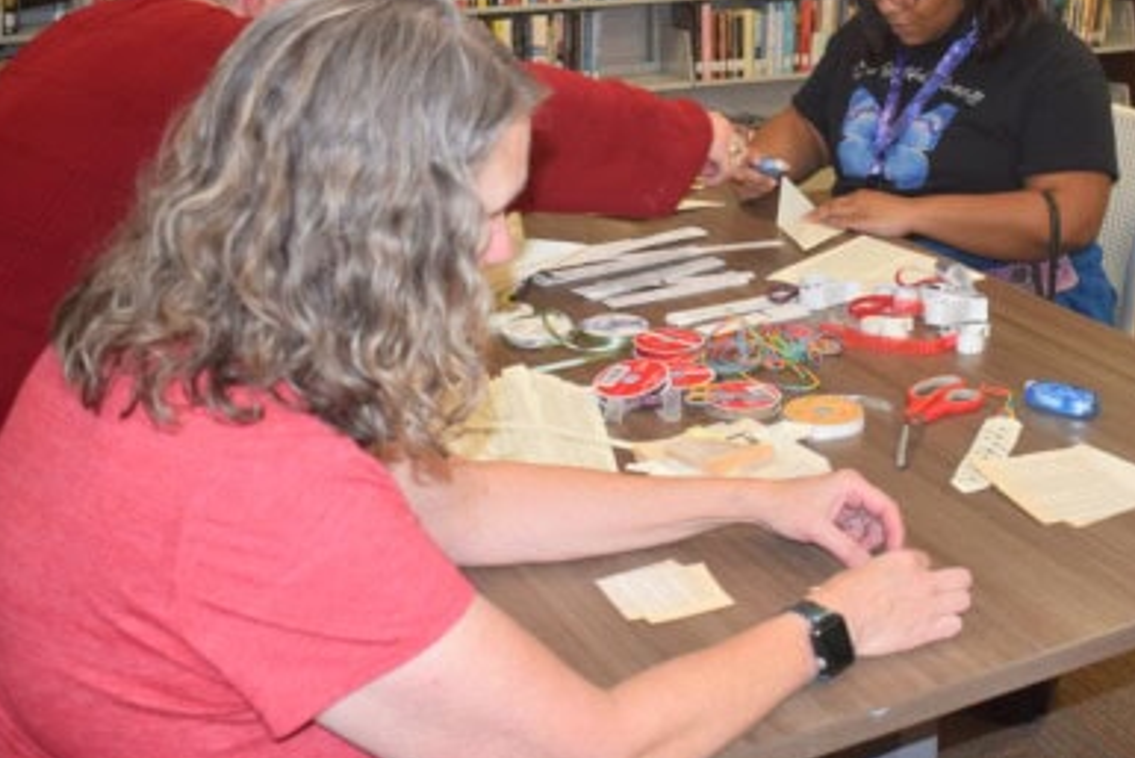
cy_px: 260
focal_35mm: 54
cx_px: 761
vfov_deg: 25.1
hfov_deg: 36.6
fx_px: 1696
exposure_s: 1/100
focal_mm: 23
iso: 800
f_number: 5
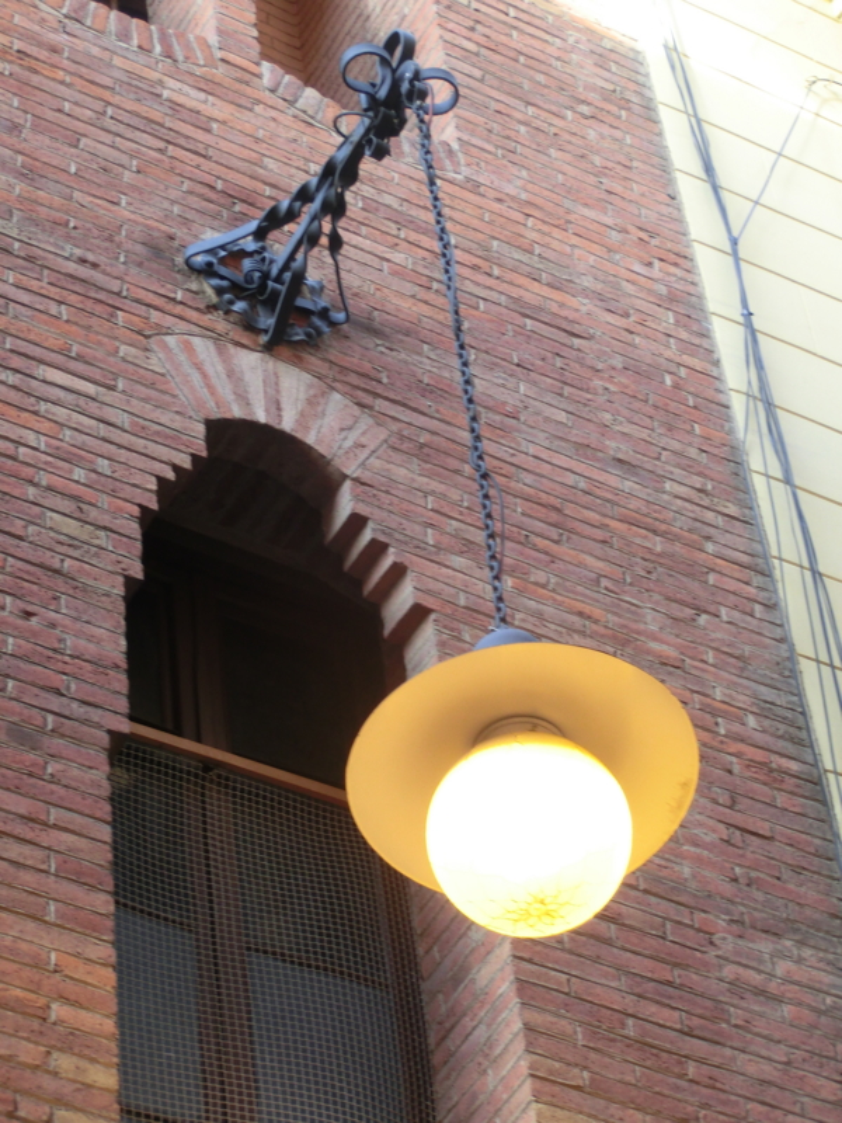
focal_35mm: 124
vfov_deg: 15.9
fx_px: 4022
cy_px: 562
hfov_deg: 12.0
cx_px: 421
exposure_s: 1/60
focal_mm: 21.94
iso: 200
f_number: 5.7
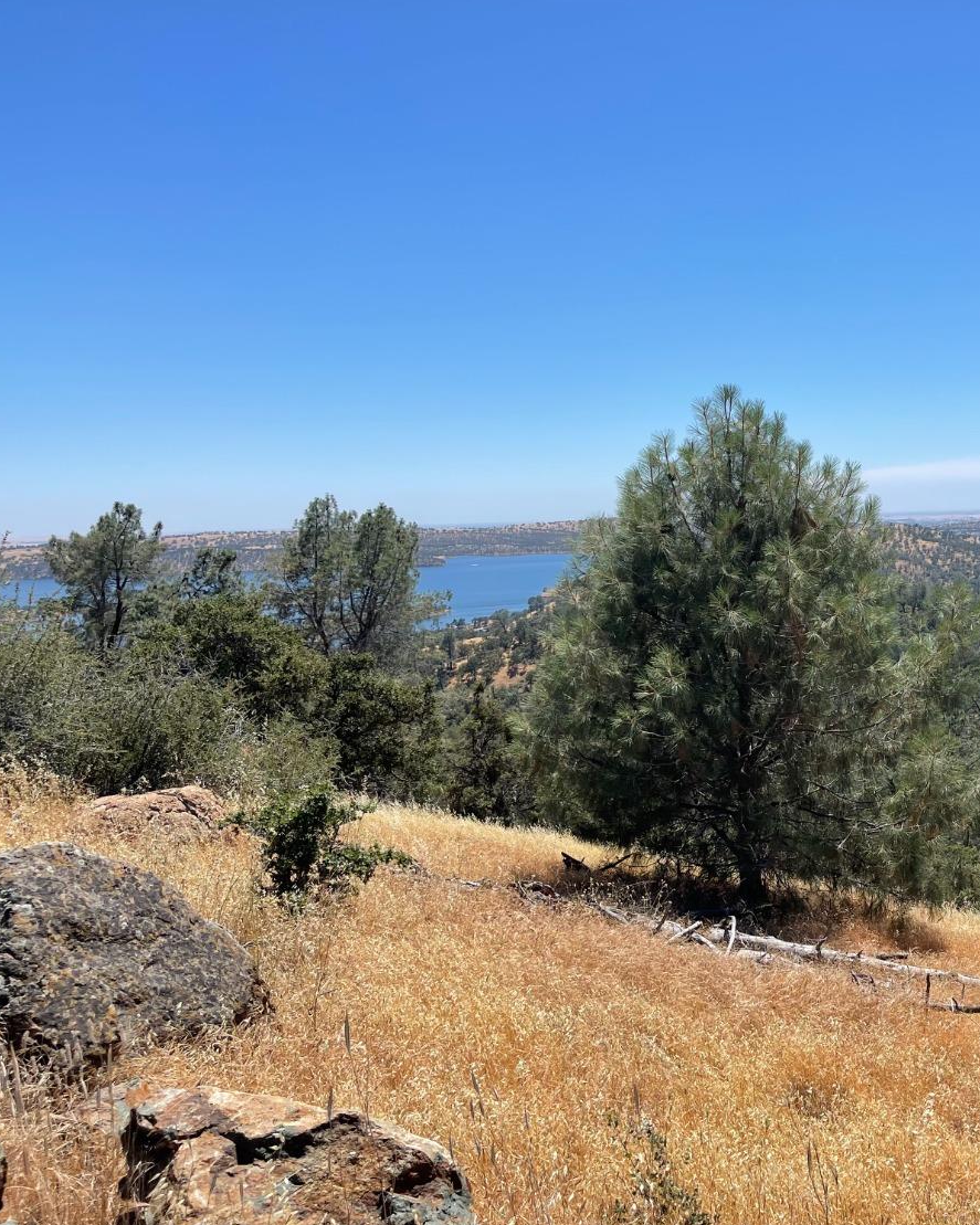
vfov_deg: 54.2
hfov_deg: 43.0
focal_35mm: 33
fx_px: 1197
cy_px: 615
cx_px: 747
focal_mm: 5.1
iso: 32
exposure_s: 1/4348
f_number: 1.6
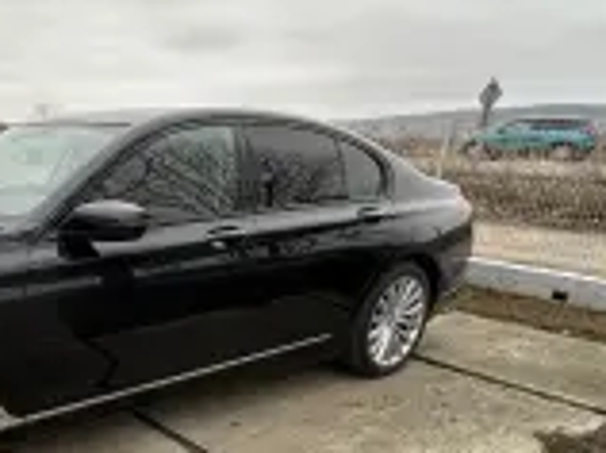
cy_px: 299
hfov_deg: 48.7
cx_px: 27
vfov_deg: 43.5
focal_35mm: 32
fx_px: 559
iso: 50
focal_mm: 2.22
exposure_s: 1/99
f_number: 2.2
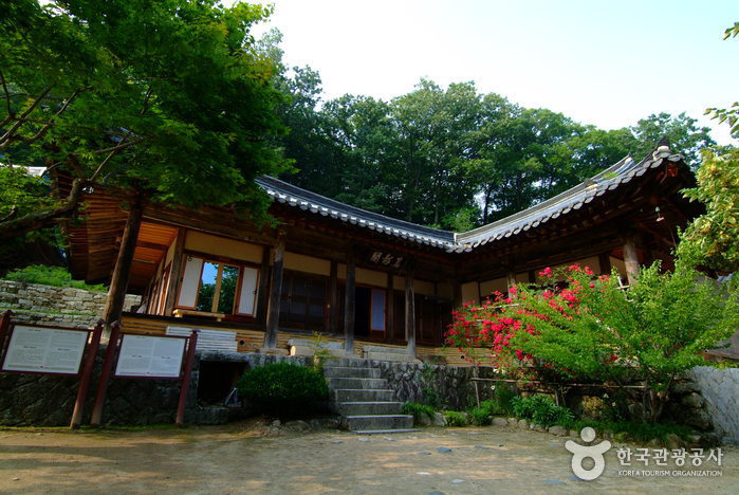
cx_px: 370
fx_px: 370
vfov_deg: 67.5
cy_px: 248
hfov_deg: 89.9
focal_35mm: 18
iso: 200
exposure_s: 1/125
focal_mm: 12
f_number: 6.7
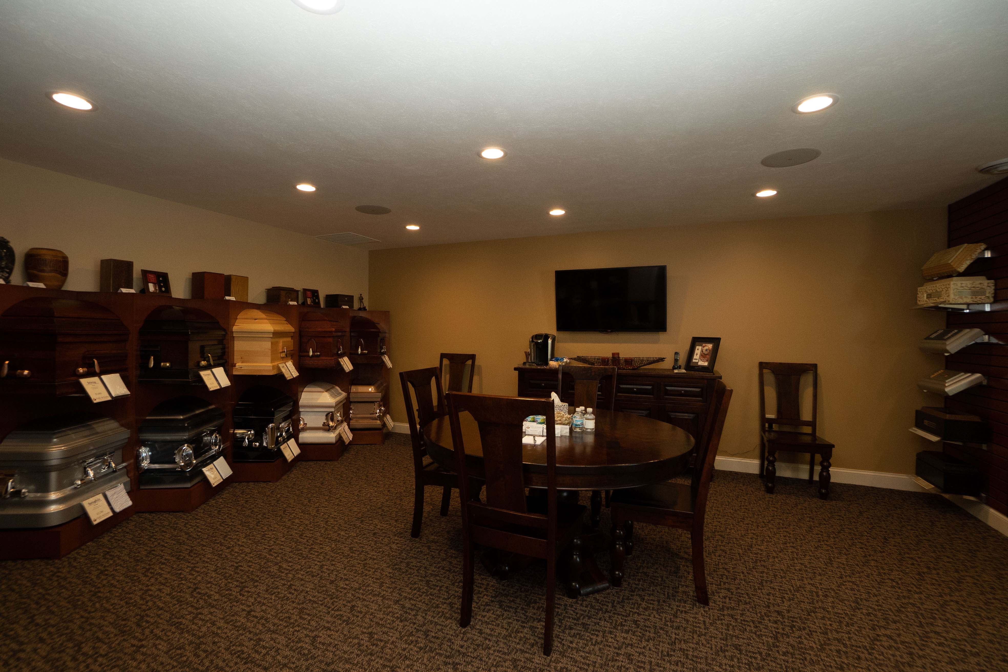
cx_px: 504
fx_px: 420
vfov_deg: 77.3
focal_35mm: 15
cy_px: 336
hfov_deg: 100.4
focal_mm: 10
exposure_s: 1/60
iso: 800
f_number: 5.6
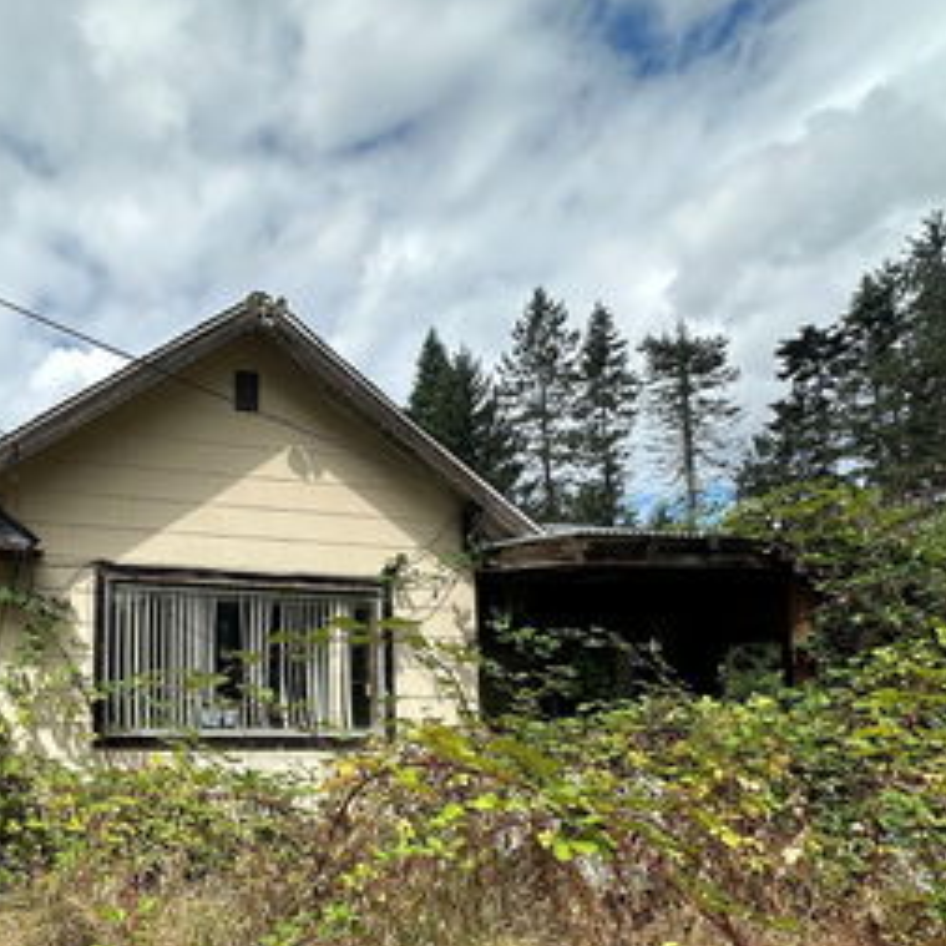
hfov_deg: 58.4
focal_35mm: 25
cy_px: 643
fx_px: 773
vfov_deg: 61.2
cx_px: 198
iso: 50
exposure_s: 1/1319
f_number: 2.2
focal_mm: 2.22
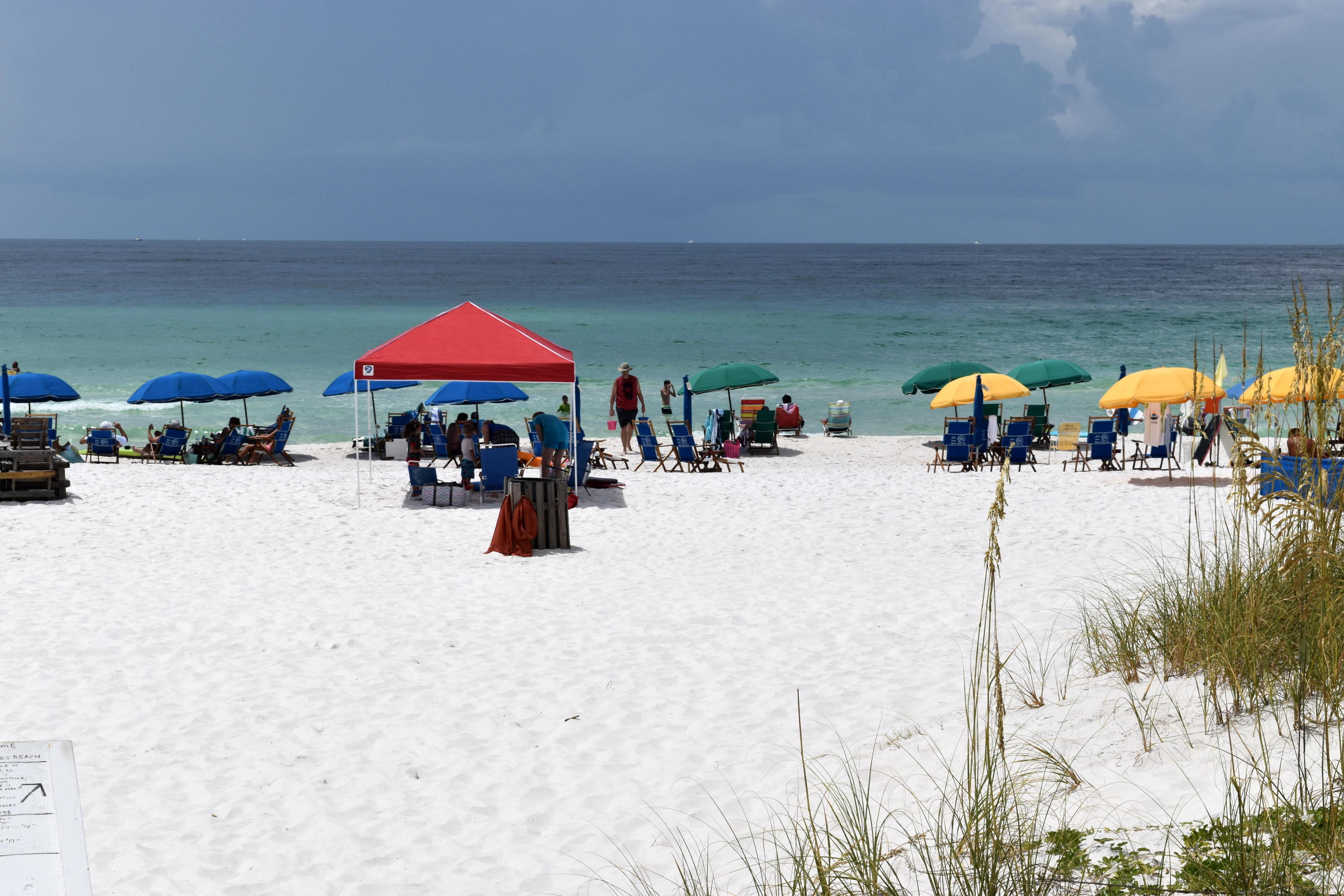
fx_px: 2912
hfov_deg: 26.0
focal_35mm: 78
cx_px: 672
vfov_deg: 17.5
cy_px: 448
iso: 100
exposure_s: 1/200
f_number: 18
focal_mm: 52
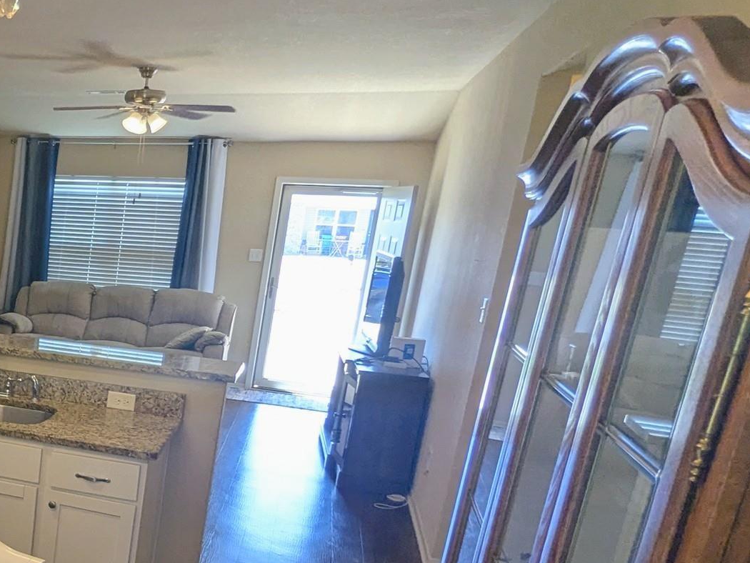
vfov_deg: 36.0
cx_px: -121
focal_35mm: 39
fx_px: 845
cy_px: 420
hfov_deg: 37.7
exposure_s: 1/120
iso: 113
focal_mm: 2.35
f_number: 2.2
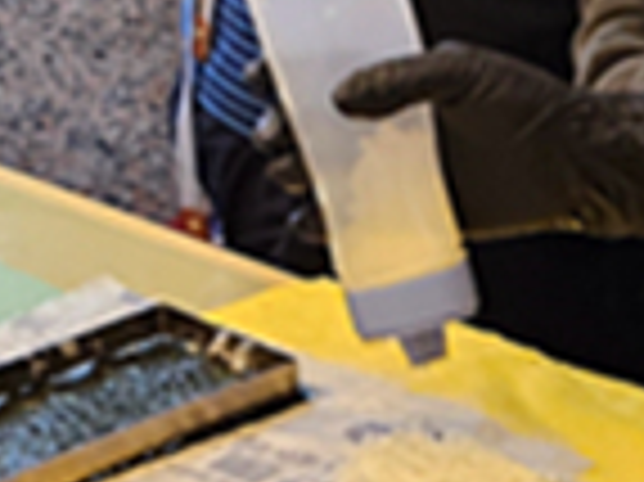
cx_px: -72
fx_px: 3067
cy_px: -311
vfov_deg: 8.7
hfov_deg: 11.8
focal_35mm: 165
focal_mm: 5.4
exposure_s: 1/207
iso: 160
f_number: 1.8
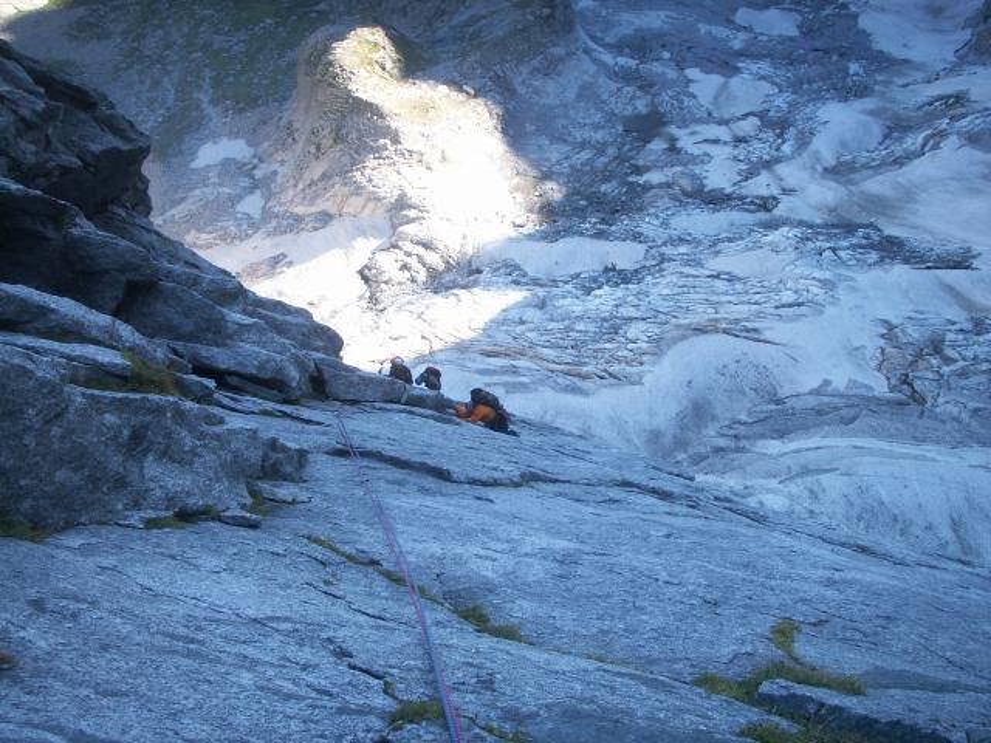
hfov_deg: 50.1
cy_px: 372
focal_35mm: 37
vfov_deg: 38.7
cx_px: 496
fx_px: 1059
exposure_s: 1/125
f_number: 3.5
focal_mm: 7.7
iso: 50
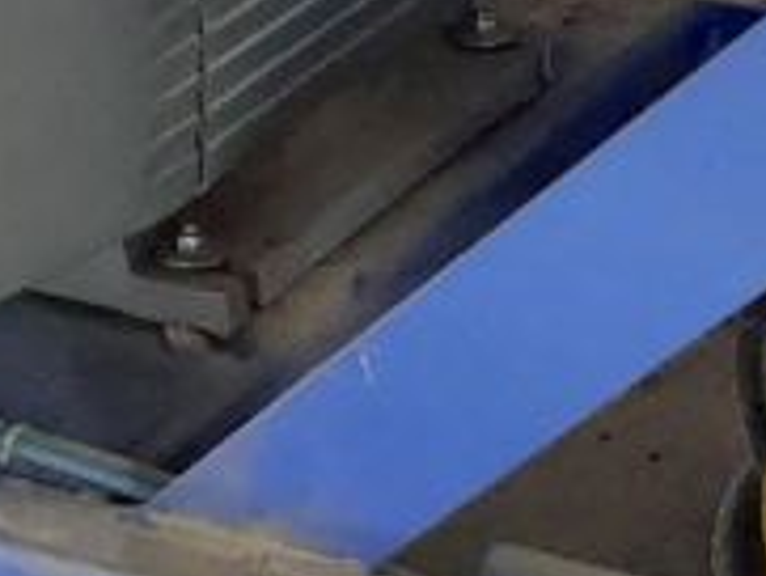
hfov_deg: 12.7
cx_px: -430
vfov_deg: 9.8
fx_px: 3255
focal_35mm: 147
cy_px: -305
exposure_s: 1/25
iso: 640
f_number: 1.8
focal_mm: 5.23
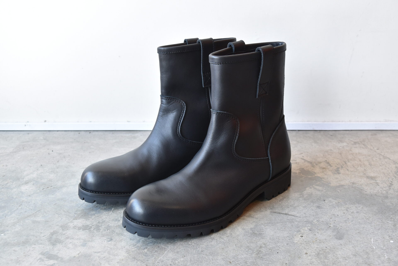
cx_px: 199
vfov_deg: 34.3
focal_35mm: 39
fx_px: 431
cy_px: 133
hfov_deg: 49.5
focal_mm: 26
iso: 400
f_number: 5.6
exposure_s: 1/40
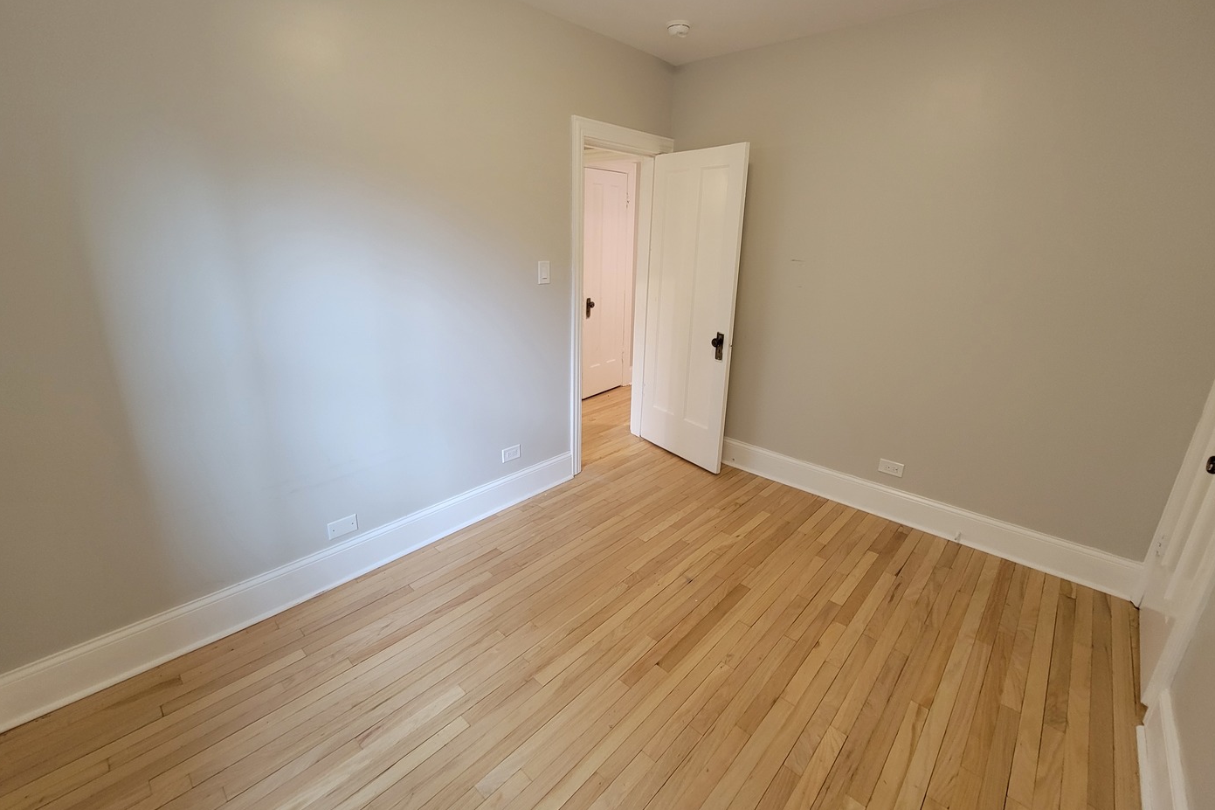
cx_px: 603
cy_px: 384
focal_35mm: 14
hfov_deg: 104.3
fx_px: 472
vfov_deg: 81.1
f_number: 2.2
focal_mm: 2.2
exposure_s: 1/60
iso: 200
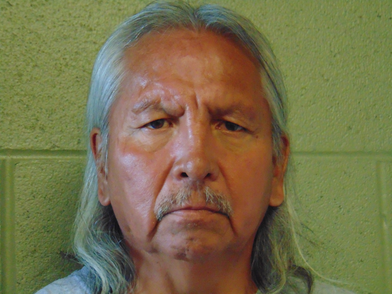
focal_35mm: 164
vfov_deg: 9.1
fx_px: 1857
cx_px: 196
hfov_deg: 12.0
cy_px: 147
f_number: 4
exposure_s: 1/30
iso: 800
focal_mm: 29.5
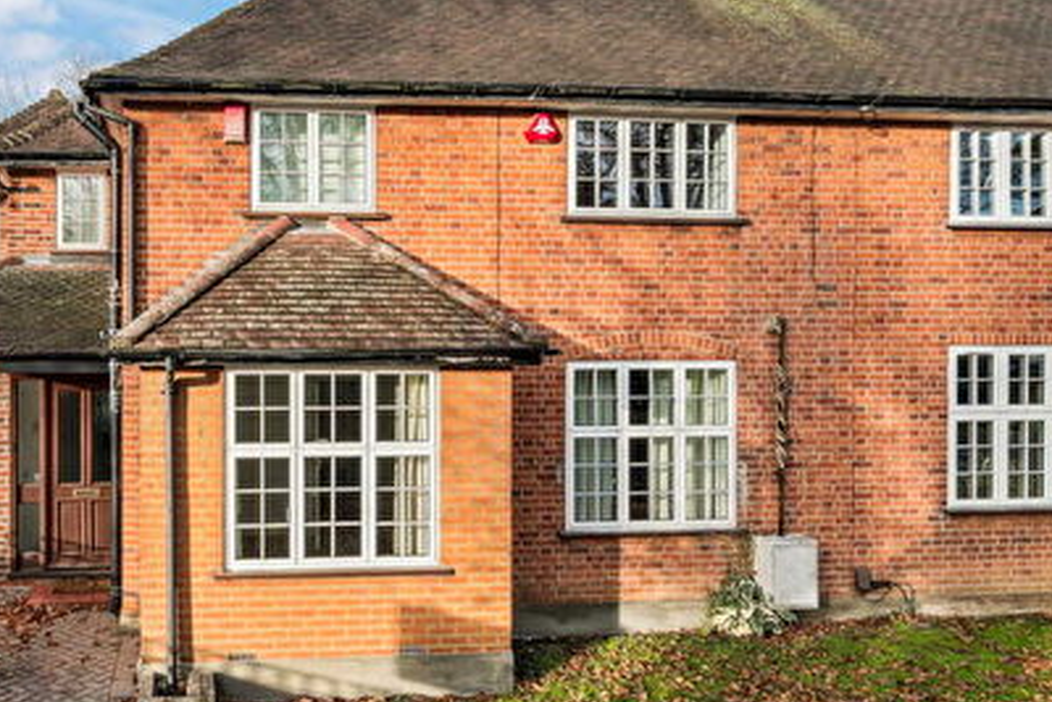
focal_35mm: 28
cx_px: 260
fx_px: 818
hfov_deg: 61.7
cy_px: 359
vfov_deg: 46.4
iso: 320
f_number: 8
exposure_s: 1/160
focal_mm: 16
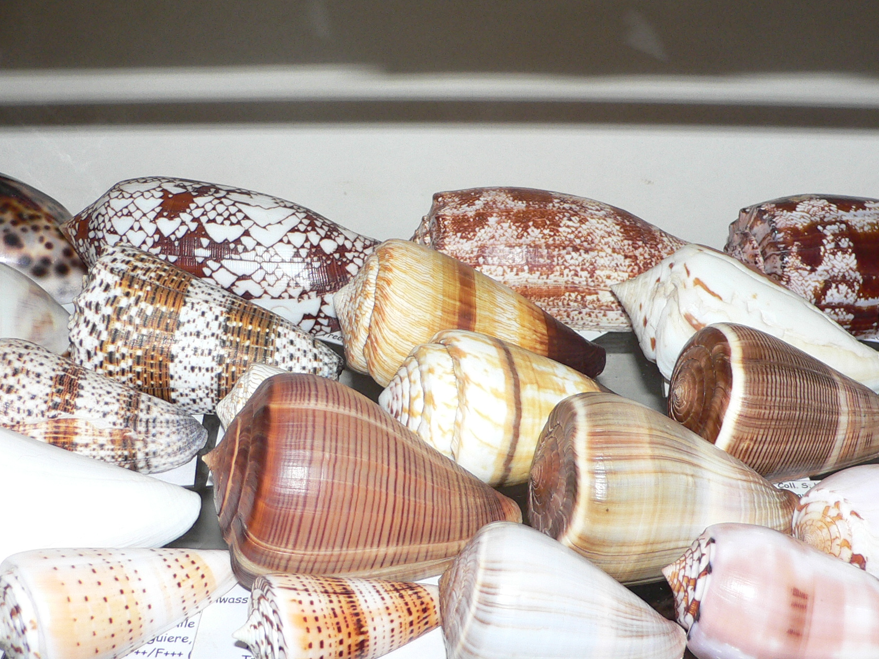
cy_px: 329
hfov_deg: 44.7
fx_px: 1067
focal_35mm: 42
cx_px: 487
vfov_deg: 34.3
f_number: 2.8
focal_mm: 4.6
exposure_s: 1/60
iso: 100
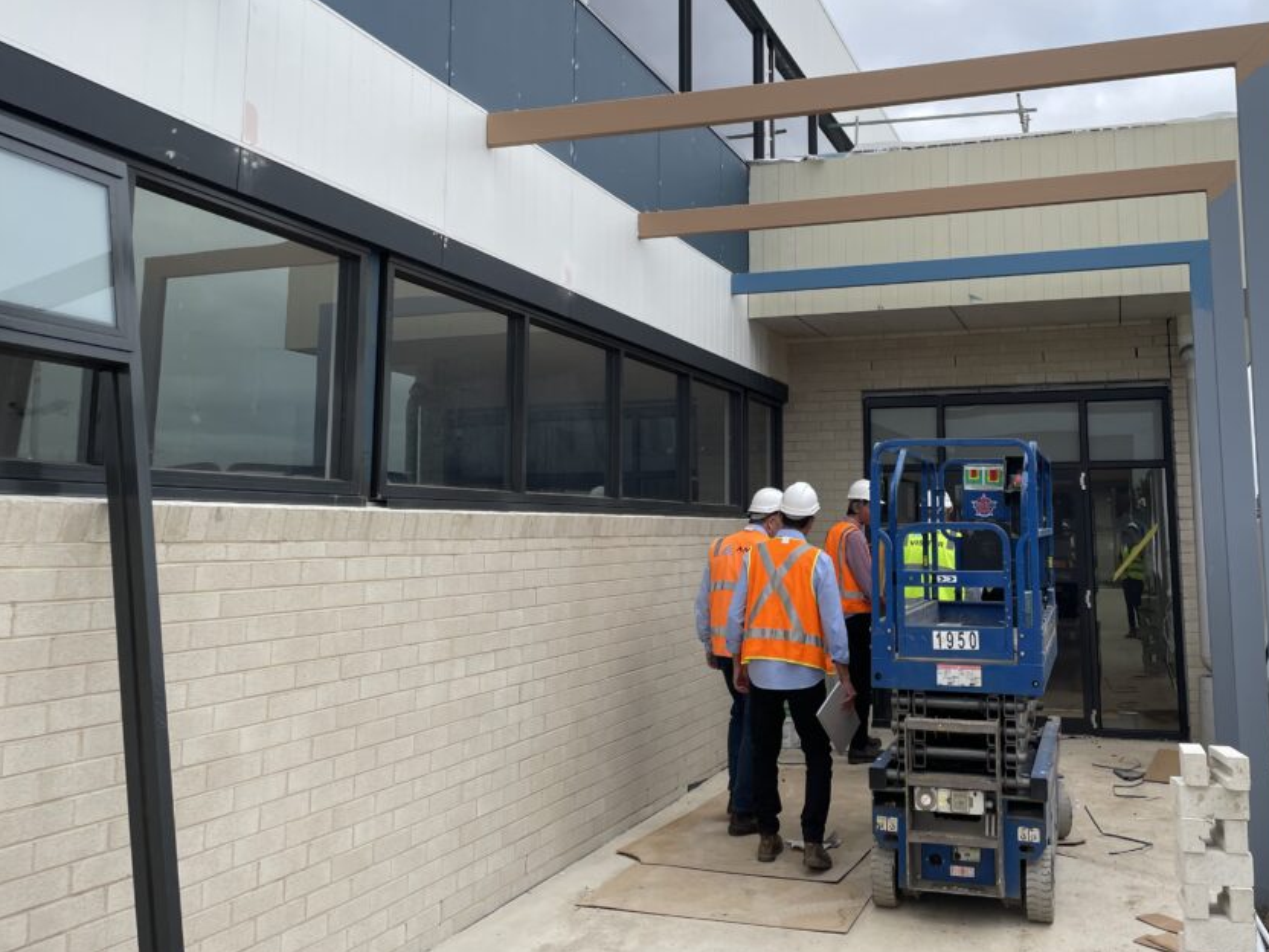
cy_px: 384
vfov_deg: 44.0
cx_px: 775
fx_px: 1173
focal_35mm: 32
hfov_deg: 56.3
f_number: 1.6
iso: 32
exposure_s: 1/1511
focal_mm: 4.2
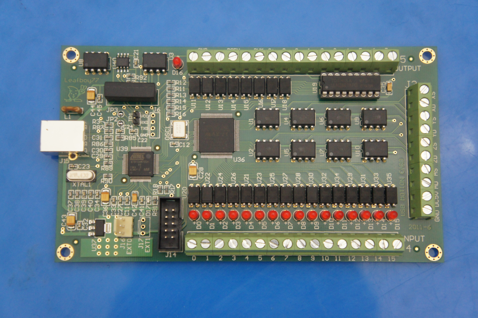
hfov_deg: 33.4
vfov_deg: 22.6
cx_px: 239
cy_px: 159
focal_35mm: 60
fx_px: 796
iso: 1600
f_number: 4.5
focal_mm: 40
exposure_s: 1/4
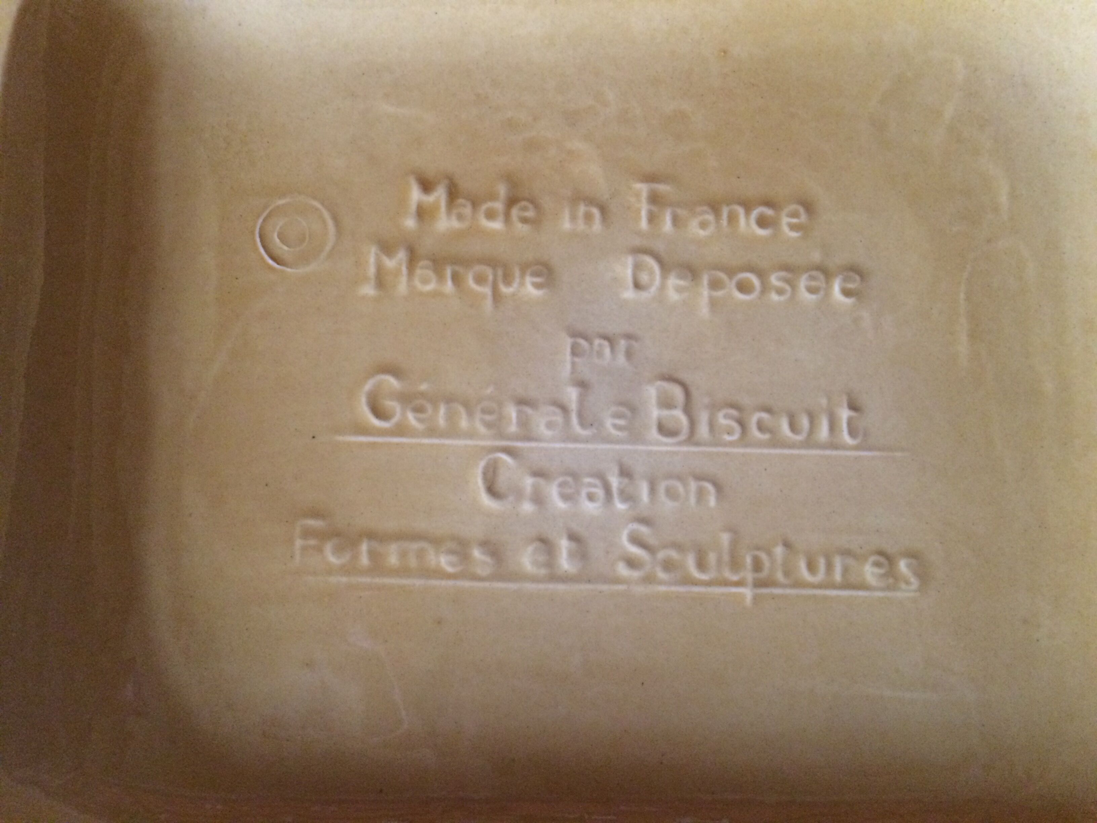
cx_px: 548
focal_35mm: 29
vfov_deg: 48.2
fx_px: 919
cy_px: 412
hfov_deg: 61.7
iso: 400
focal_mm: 4.15
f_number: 2.2
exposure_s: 1/17
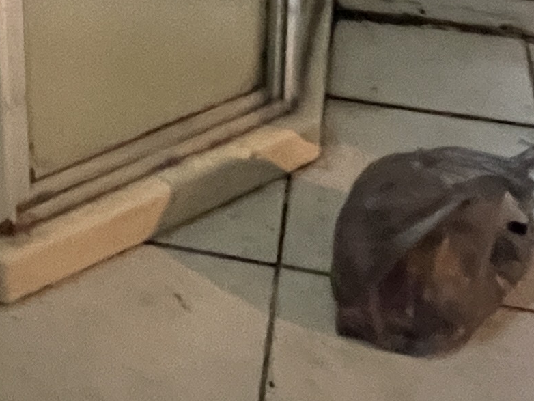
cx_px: 68
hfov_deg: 28.0
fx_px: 1034
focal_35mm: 67
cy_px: -265
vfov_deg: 18.4
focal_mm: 1.57
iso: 1000
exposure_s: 1/40
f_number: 1.8
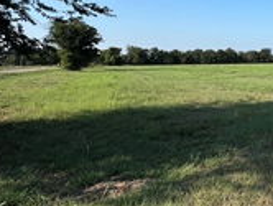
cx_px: 331
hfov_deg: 36.0
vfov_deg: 35.2
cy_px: 49
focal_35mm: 40
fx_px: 316
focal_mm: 1.57
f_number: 1.8
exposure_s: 1/1531
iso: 32
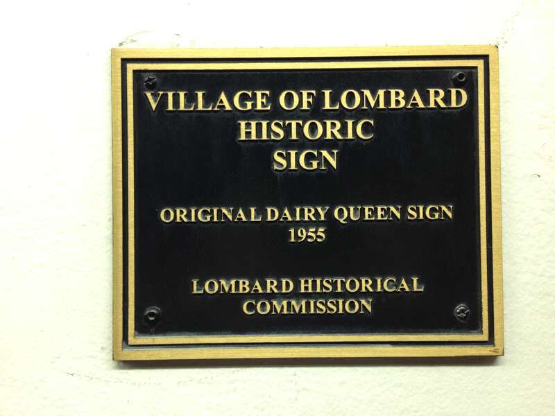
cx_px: 278
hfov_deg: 55.4
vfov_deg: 42.9
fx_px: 529
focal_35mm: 33
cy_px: 208
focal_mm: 4.13
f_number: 2.4
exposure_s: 1/20
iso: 80
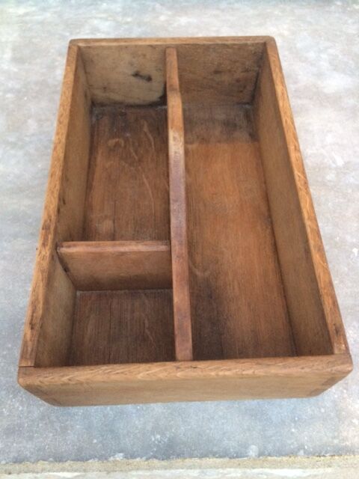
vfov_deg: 61.7
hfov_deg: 48.2
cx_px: 180
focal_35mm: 29
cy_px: 240
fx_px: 401
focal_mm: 4.15
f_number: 2.2
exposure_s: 1/25
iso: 250
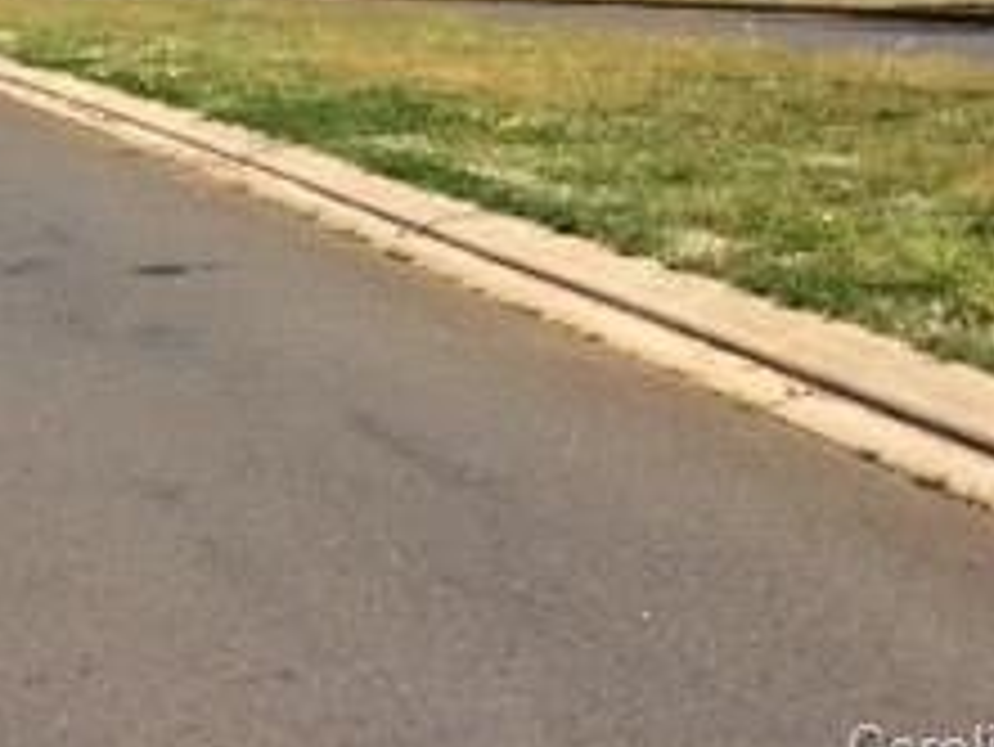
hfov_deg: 22.1
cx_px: -76
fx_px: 2413
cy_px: -288
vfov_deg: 16.4
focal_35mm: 84
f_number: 2.2
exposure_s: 1/2415
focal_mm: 4.15
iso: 32
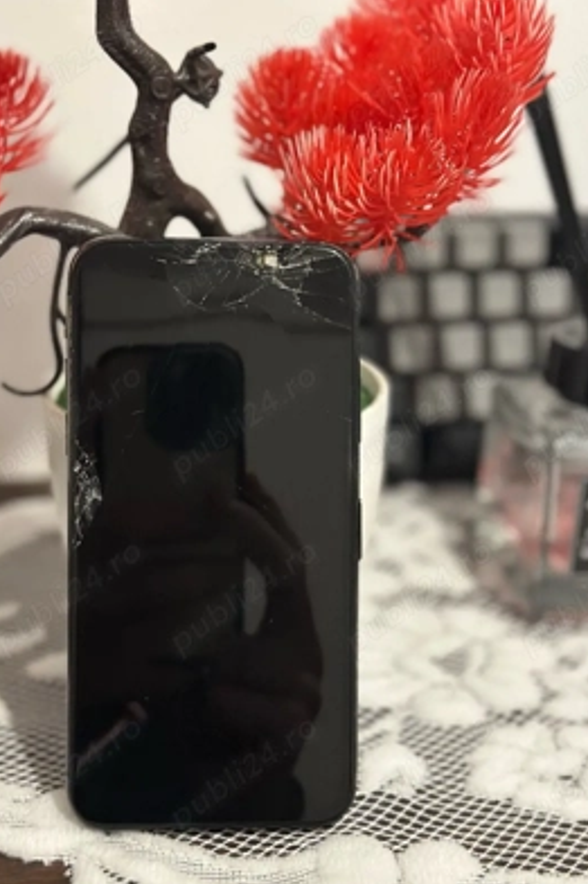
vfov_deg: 38.9
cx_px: 288
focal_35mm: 51
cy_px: 449
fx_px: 1251
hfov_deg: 26.5
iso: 500
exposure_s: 1/33
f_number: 1.78
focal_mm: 6.86
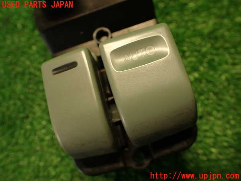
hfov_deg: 60.0
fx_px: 209
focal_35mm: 30
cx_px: 120
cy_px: 90
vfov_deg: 46.8
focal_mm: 5.4
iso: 200
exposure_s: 1/30
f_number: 2.3
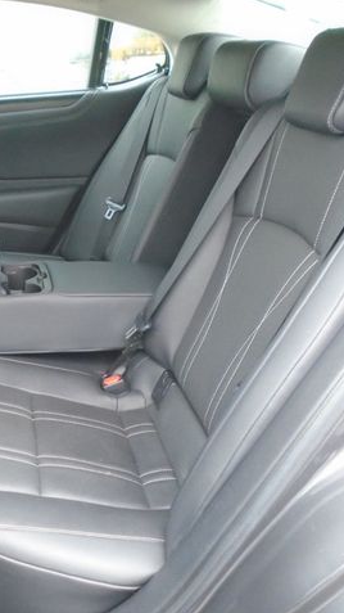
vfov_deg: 52.8
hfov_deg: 29.9
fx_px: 617
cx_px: 39
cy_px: 306
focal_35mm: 38
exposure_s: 1/25
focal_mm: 4.6
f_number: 3.2
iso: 400
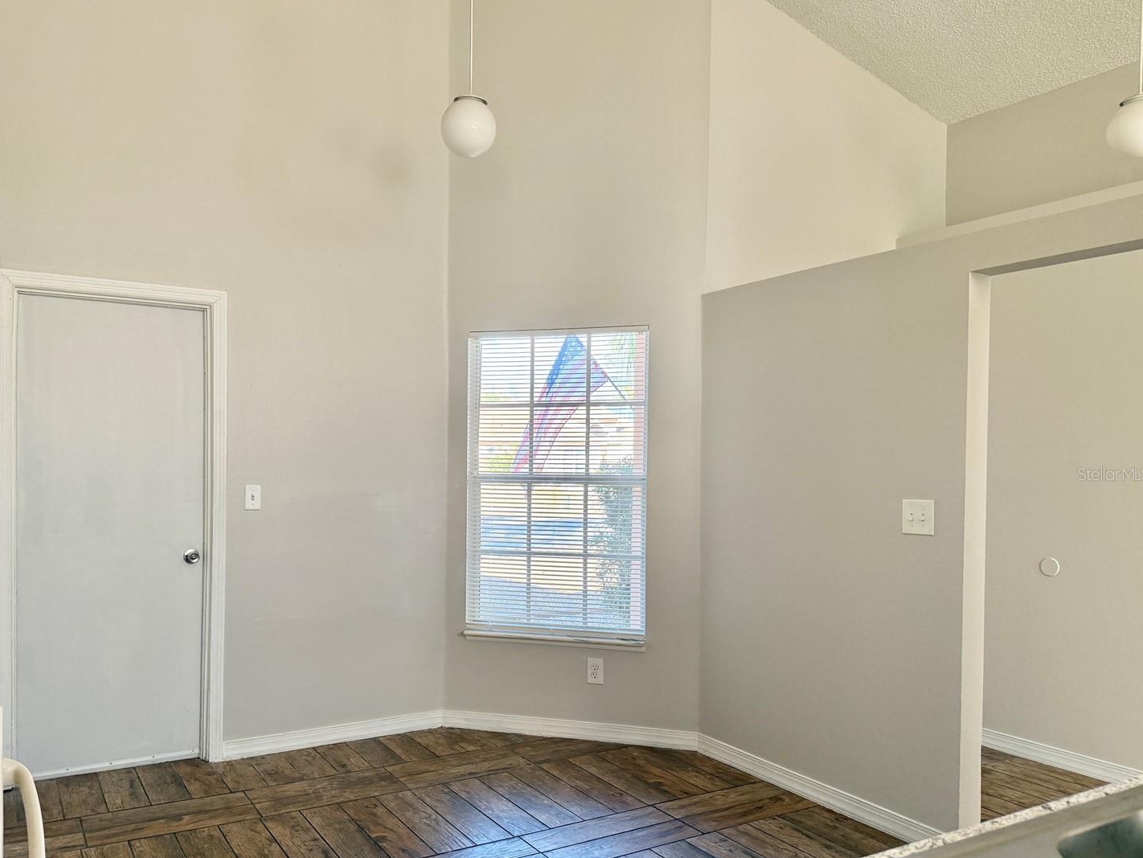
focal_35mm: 27
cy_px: 474
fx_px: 892
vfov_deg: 51.3
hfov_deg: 65.1
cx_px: 510
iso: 200
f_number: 1.78
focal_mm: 6.76
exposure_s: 1/141
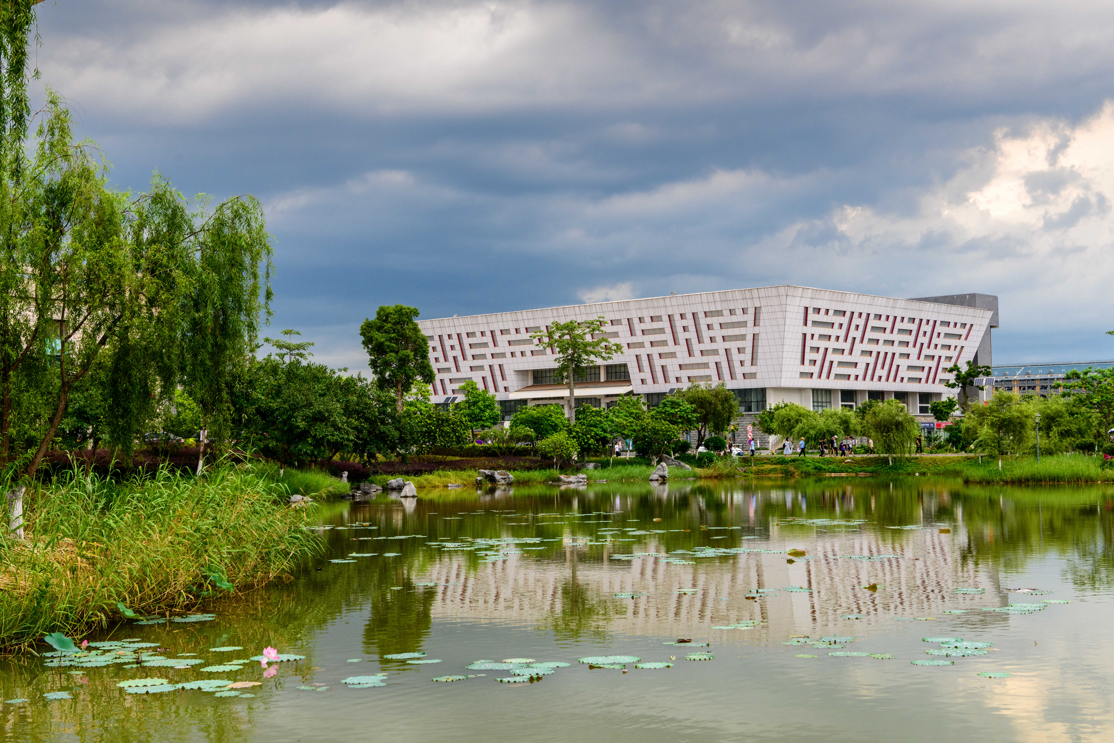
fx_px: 1485
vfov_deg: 28.1
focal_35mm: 48
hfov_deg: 41.1
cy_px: 372
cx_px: 557
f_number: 11
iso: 500
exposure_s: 1/160
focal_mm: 48
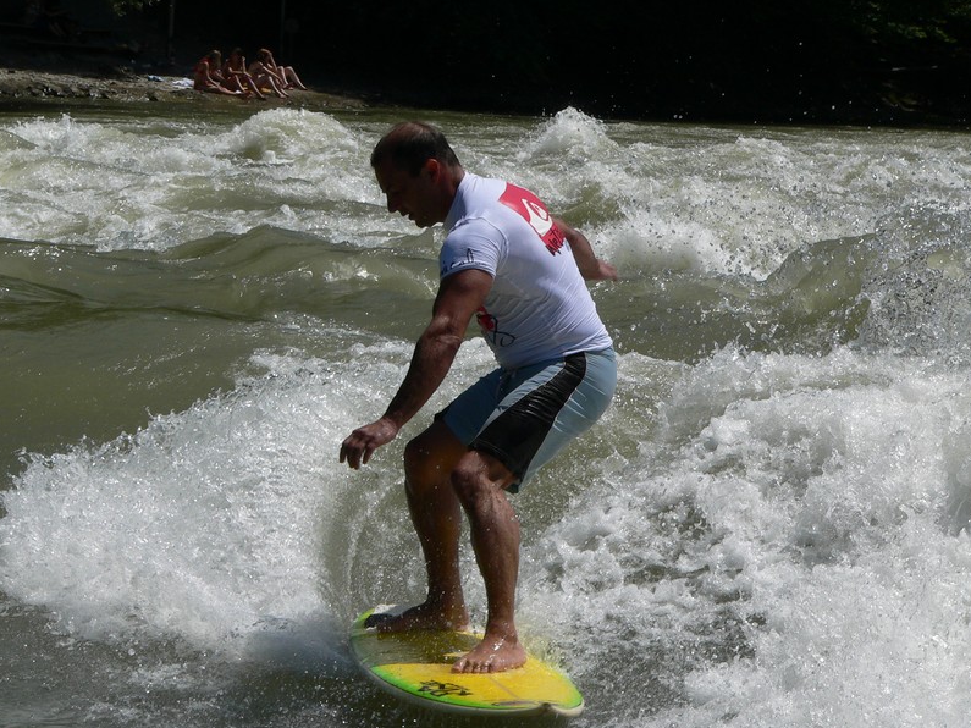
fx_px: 3842
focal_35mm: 137
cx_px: 482
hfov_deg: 14.4
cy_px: 329
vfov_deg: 10.8
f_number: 5.6
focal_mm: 20.1
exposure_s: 1/1000
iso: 80
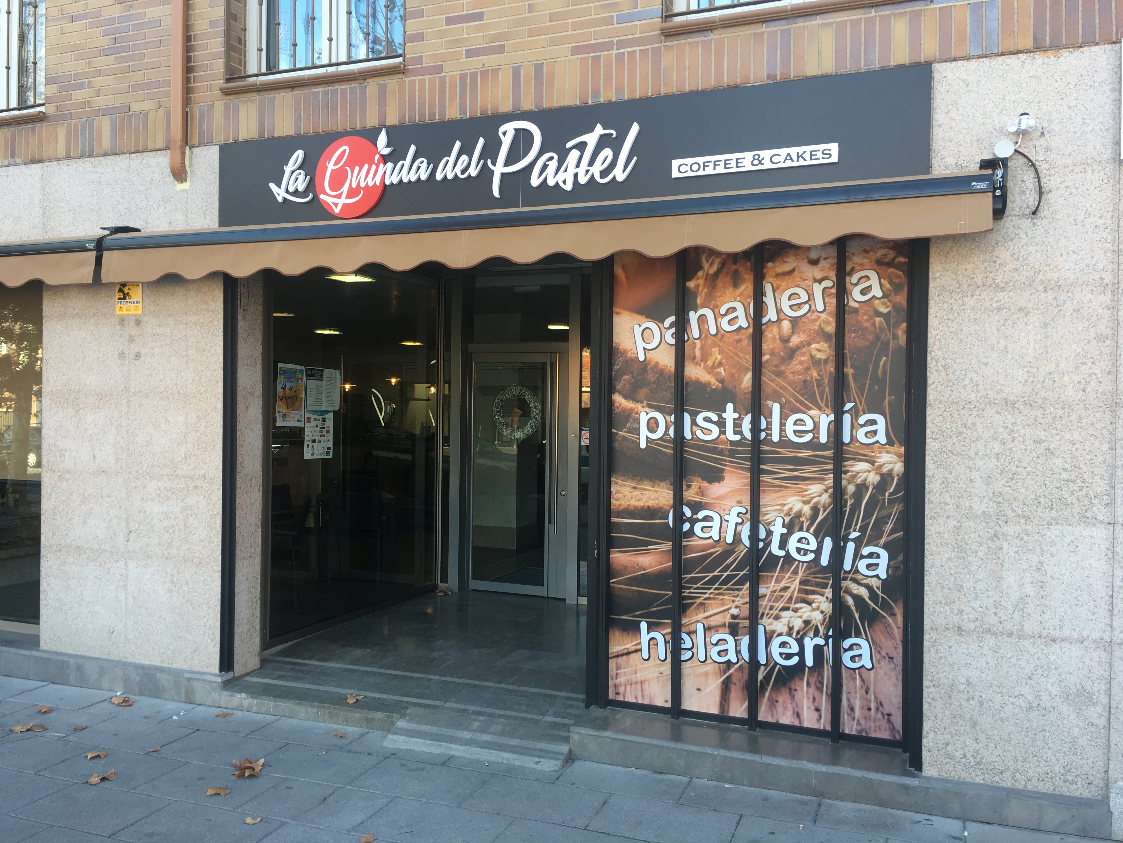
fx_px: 941
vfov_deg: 48.2
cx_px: 562
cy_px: 422
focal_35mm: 29
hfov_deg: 61.7
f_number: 2.2
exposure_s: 1/100
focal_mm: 4.15
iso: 25
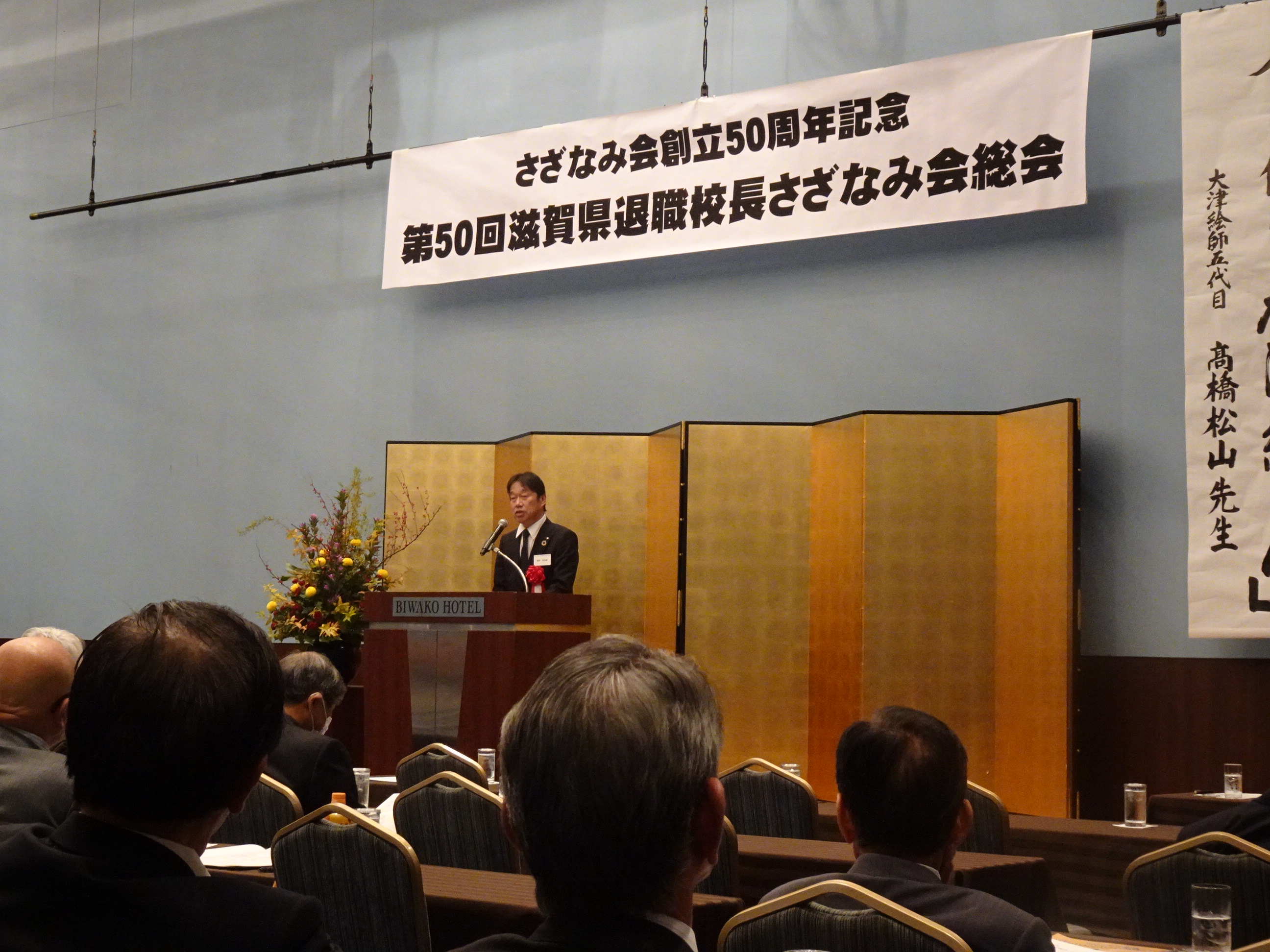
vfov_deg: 25.2
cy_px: 476
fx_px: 2128
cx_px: 635
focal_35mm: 58
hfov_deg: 33.2
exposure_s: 1/30
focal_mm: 9.24
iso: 800
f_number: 4.5
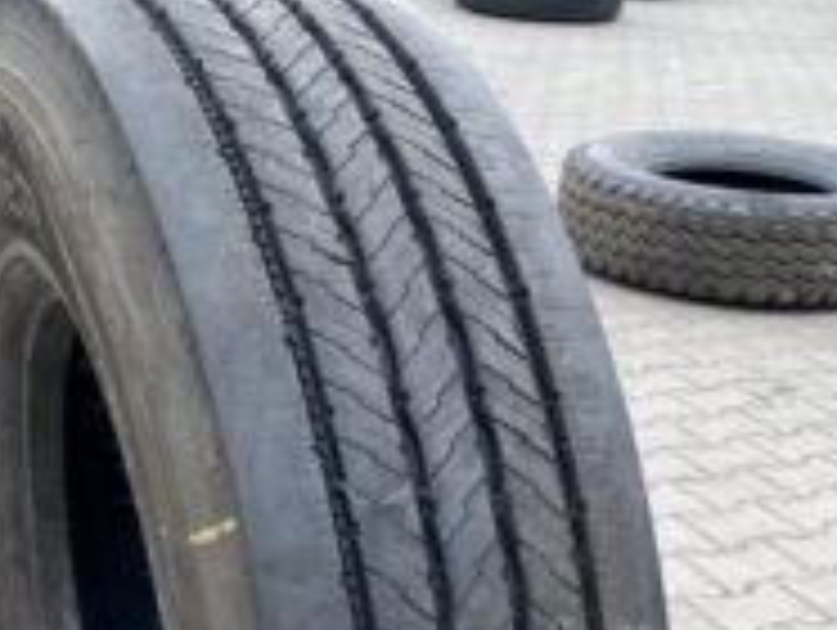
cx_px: 360
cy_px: 583
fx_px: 1453
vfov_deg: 23.7
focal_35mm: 60
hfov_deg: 32.1
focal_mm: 4.25
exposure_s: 1/405
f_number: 1.8
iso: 32
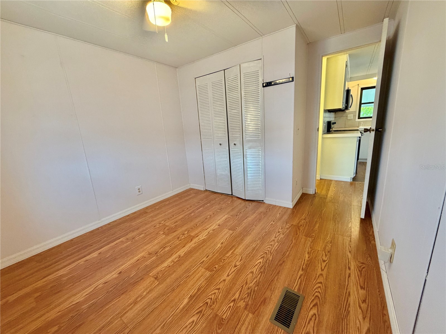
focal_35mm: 14
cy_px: 167
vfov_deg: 85.7
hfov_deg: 102.1
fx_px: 180
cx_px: 223
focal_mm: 2.22
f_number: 2.2
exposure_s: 1/60
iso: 400
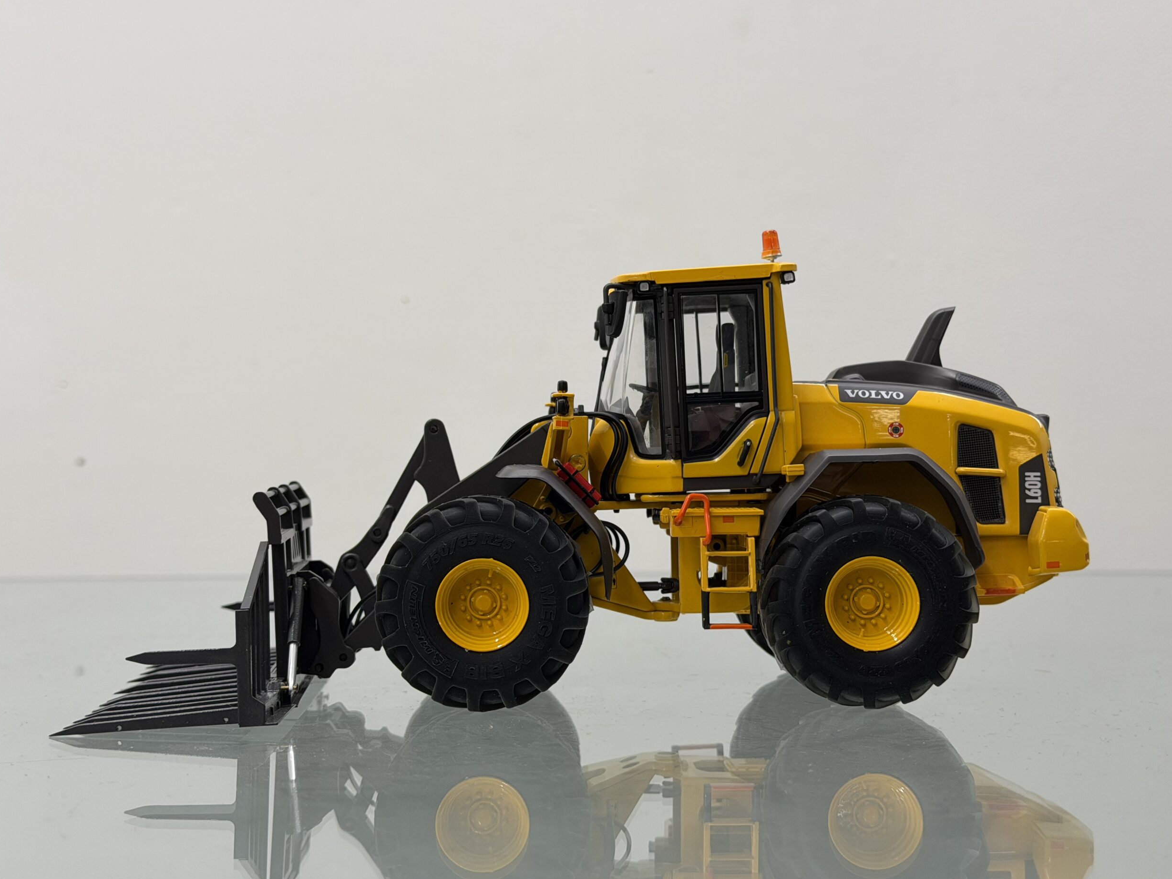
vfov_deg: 29.1
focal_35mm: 50
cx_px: 565
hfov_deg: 38.2
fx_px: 1693
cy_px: 426
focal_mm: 6.76
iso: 64
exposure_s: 1/319
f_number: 1.78
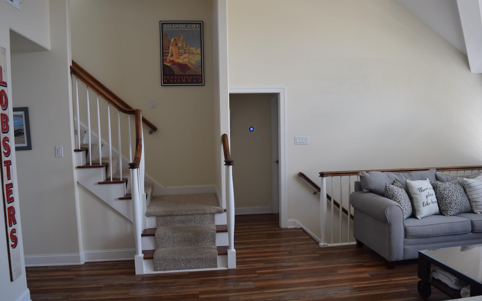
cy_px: 161
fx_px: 368
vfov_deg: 44.5
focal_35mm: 28
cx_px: 244
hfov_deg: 66.5
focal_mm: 18
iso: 400
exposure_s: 1/80
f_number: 4.5
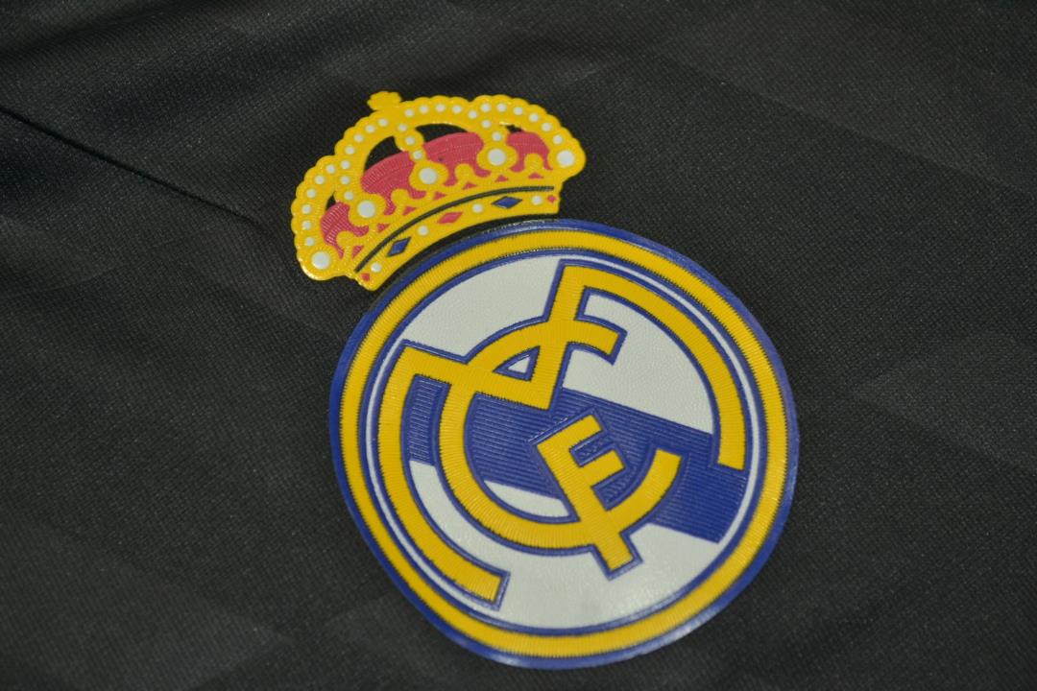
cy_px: 346
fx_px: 2376
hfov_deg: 24.6
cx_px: 518
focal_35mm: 82
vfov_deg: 16.6
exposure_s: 1/100
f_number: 5.6
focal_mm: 55
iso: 200
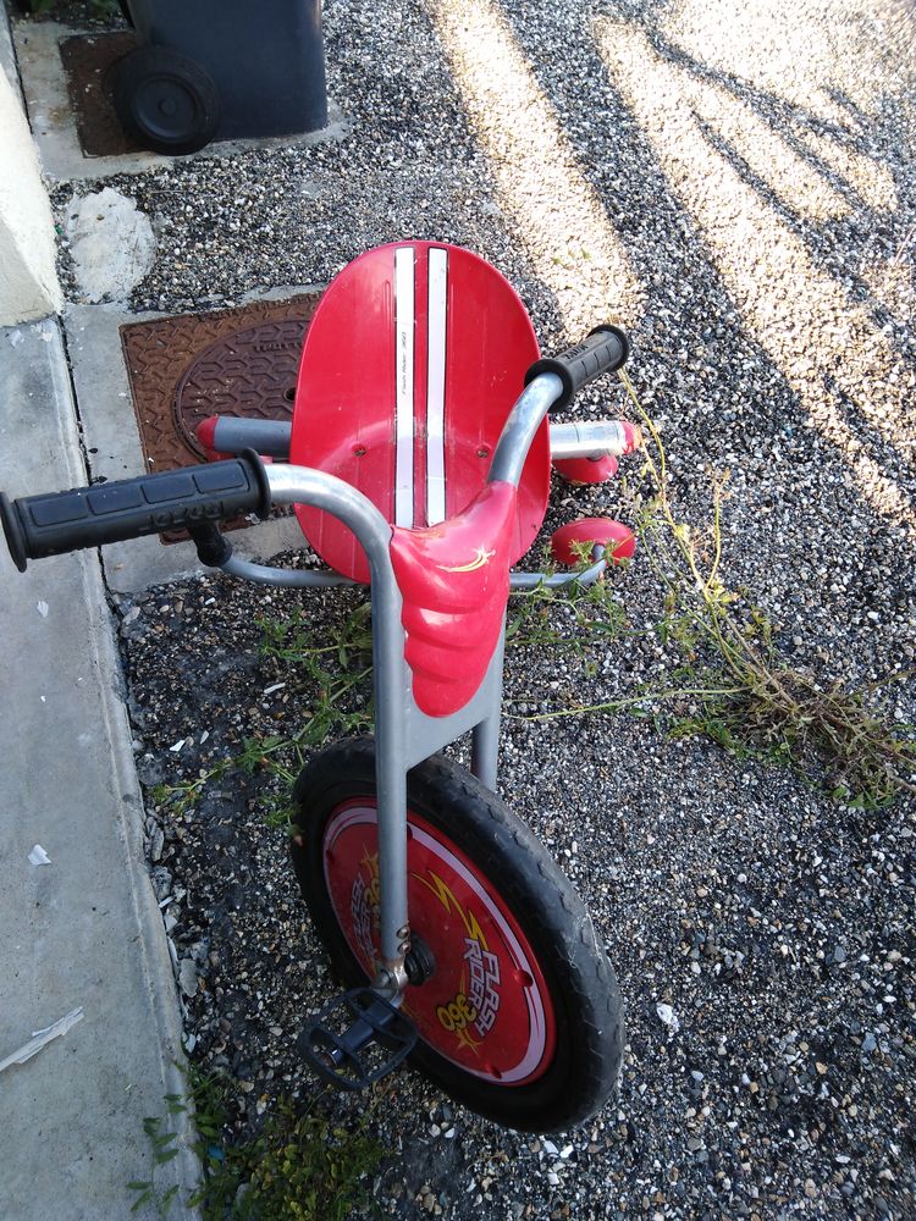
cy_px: 610
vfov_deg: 67.3
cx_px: 458
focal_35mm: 26
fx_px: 917
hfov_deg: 53.1
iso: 149
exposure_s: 1/100
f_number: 2.2
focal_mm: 3.46
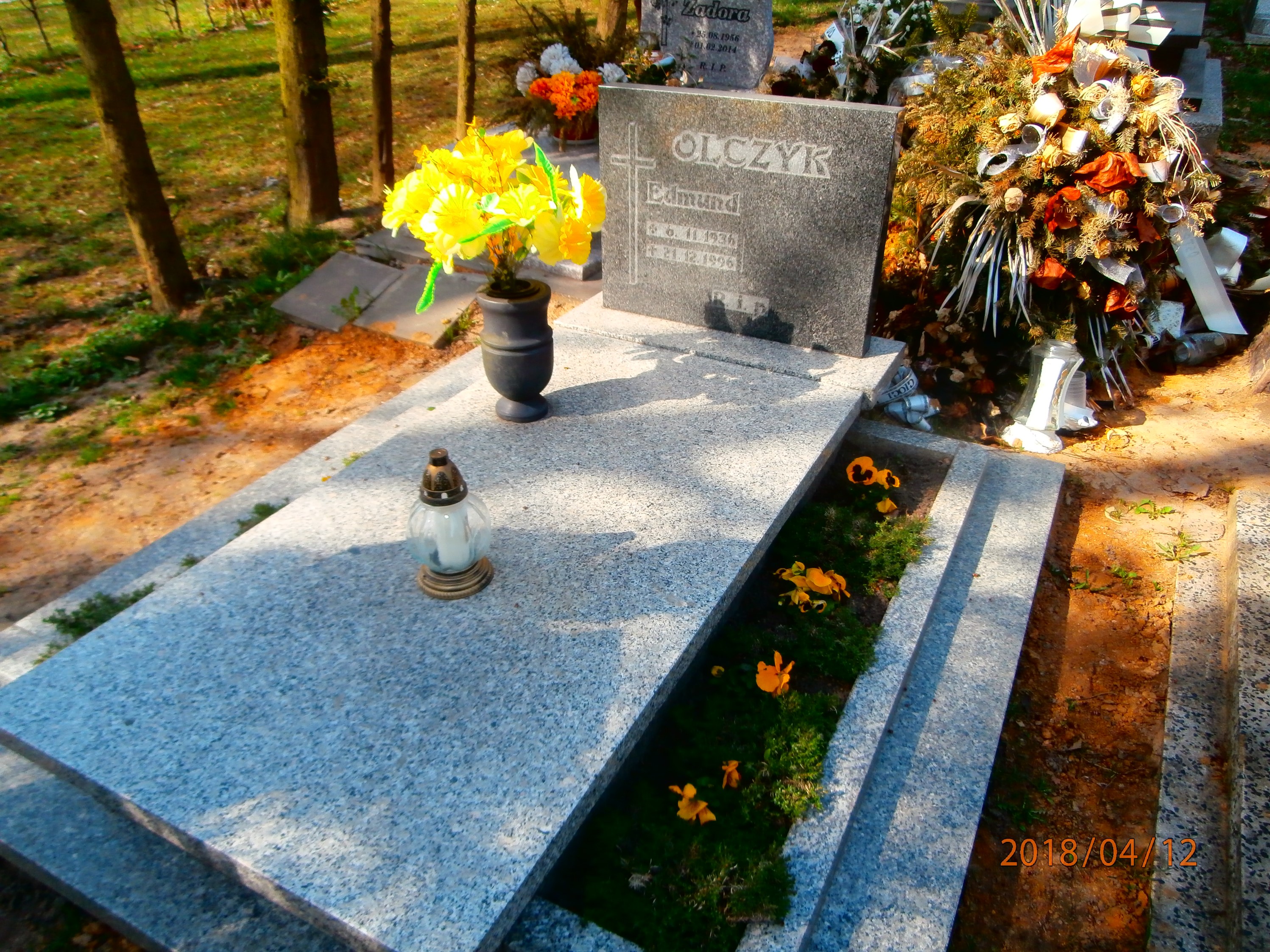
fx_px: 880
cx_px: 635
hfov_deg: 71.6
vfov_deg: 56.8
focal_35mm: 24
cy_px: 476
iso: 100
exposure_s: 1/320
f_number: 3
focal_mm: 4.2
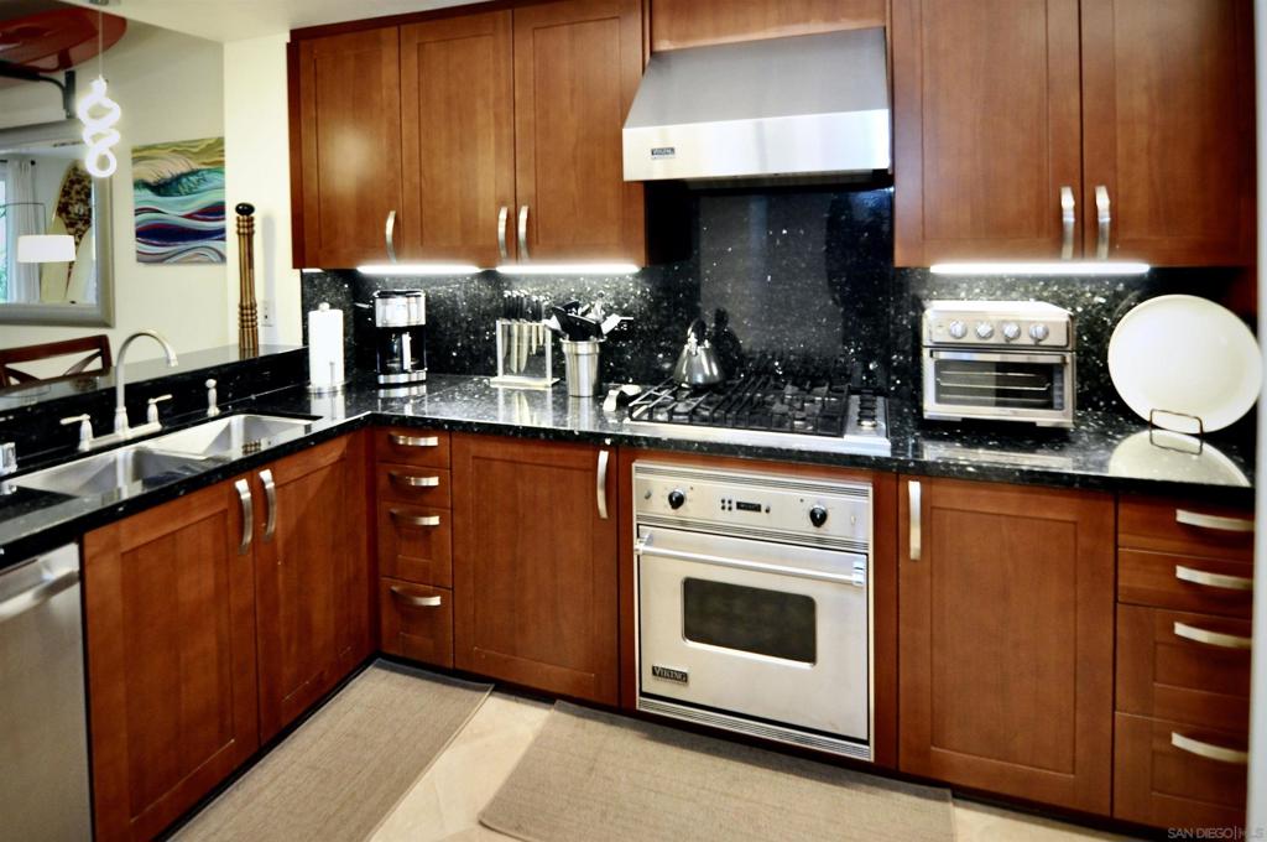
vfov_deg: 71.9
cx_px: 634
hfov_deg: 95.1
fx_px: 580
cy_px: 421
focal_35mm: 16
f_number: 2.8
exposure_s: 1/30
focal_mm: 11
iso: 800
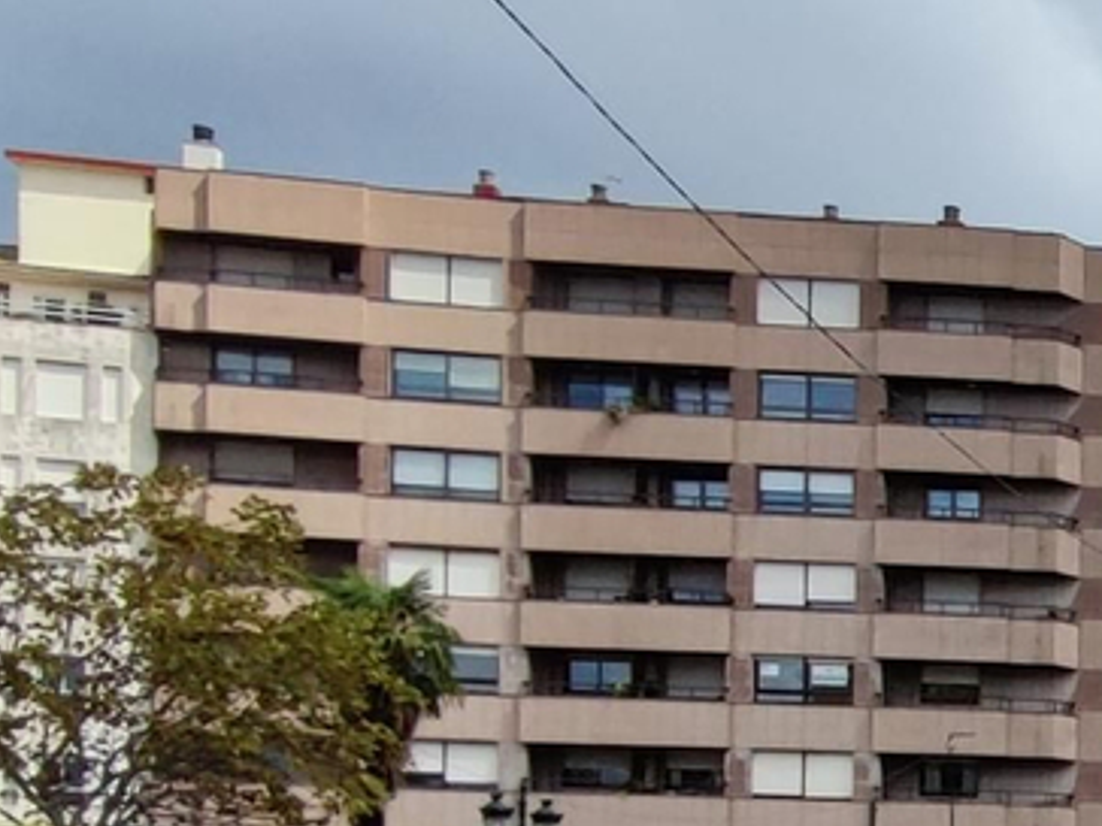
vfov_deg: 20.7
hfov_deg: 22.5
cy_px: 1011
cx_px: 1762
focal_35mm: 66
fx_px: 2101
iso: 50
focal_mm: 1.65
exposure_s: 1/3507
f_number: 2.2
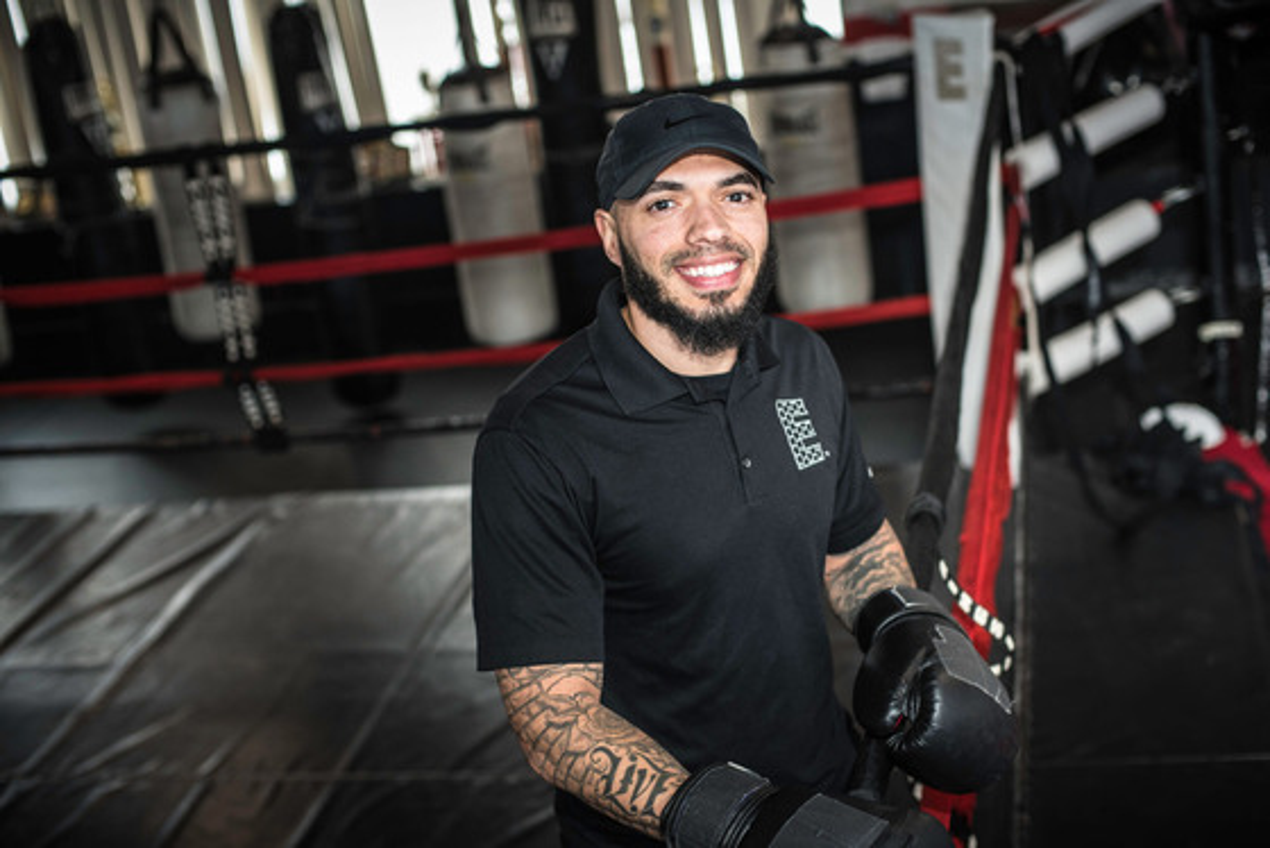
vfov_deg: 27.0
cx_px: 635
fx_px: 1765
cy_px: 424
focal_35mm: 50
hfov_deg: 39.6
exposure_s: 1/200
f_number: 3.2
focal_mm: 50
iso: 500
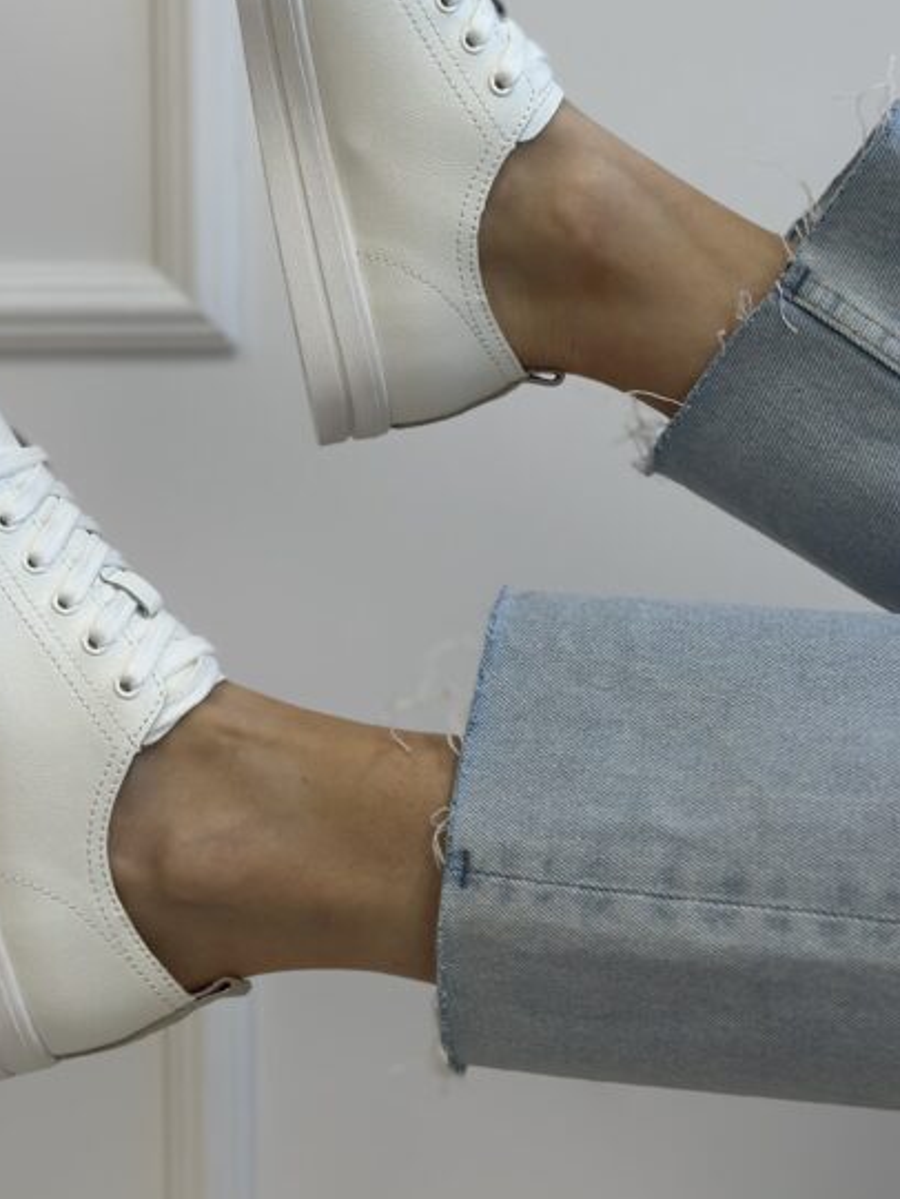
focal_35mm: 71
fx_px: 2460
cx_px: 326
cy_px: 372
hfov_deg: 20.7
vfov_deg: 27.2
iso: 80
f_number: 1.78
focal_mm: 6.86
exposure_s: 1/130
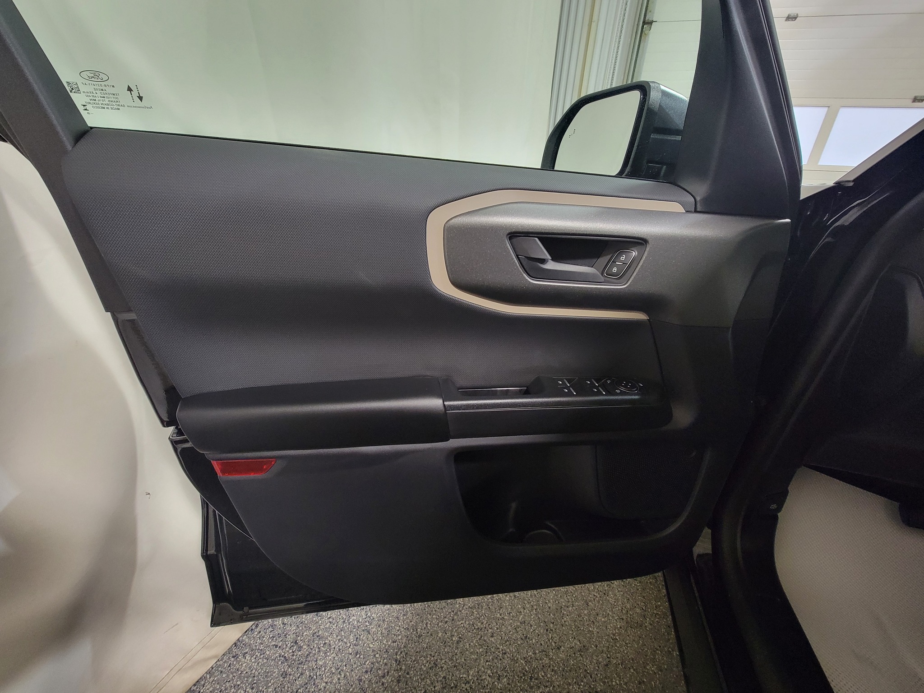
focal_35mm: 13
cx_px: 462
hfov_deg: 106.2
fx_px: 347
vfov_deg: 89.9
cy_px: 346
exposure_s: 1/60
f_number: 2.2
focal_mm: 2.2
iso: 400
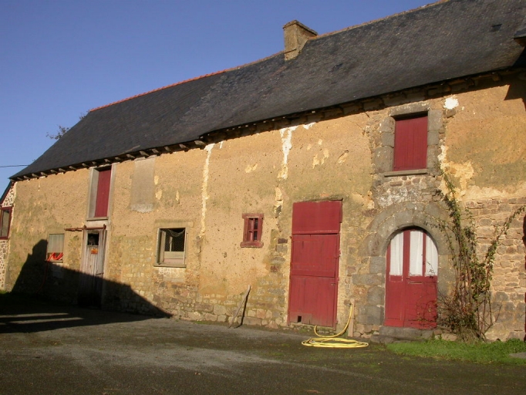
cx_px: 263
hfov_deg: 49.0
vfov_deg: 37.7
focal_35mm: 38
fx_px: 578
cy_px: 198
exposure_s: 1/435
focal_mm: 7.85
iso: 100
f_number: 7.5
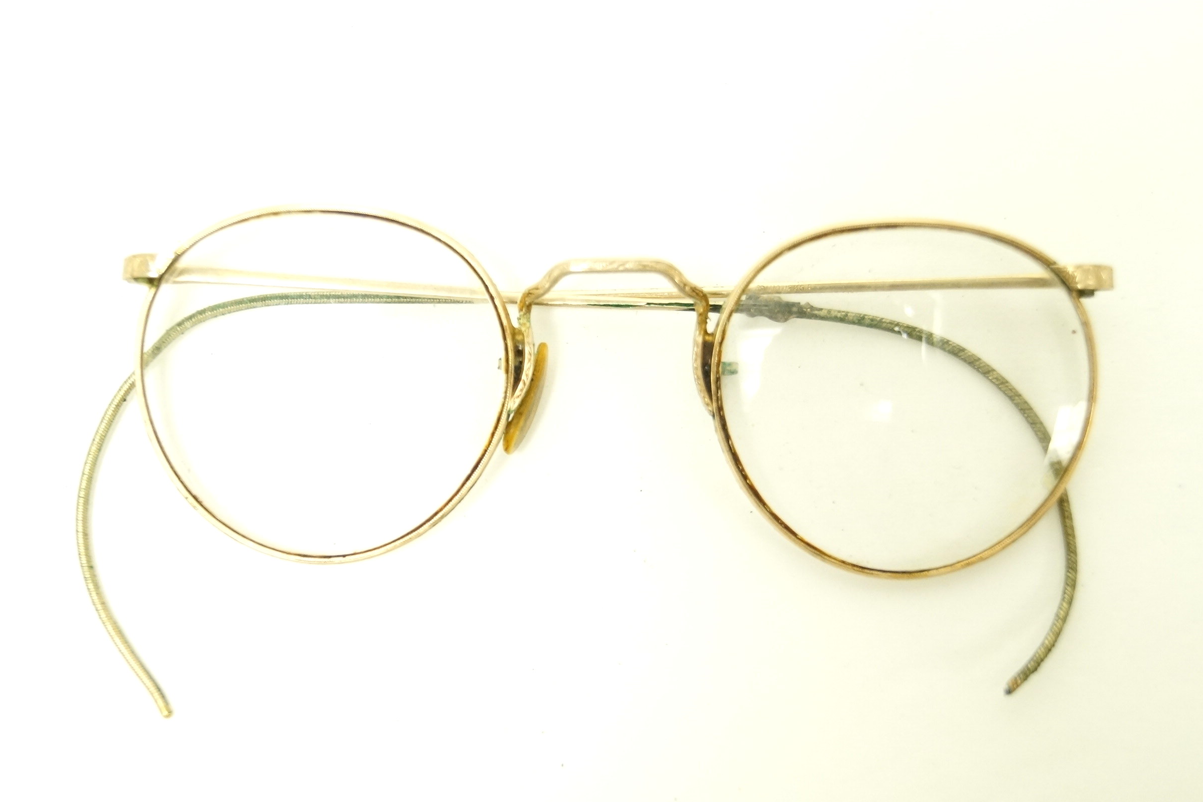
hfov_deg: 37.2
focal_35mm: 54
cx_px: 605
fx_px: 1788
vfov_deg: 25.3
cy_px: 406
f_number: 5
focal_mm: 35
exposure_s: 1/60
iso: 1600
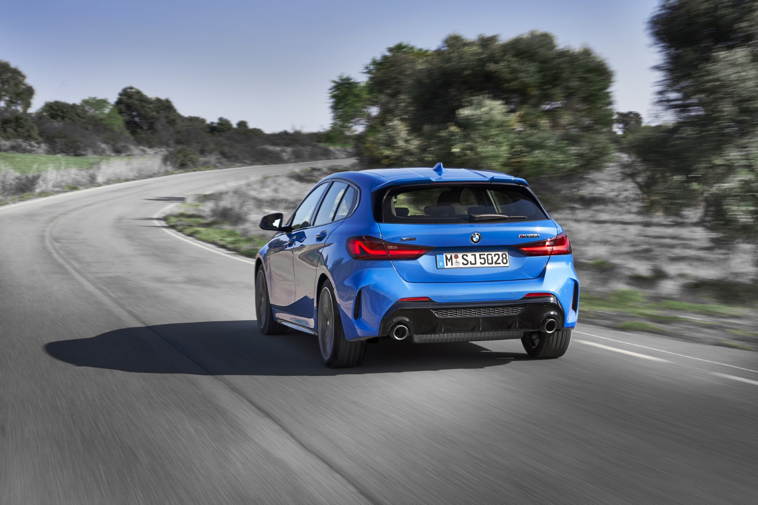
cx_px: 379
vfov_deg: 20.3
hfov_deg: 30.1
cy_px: 252
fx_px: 1411
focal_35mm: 67
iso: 100
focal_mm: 67
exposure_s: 1/30
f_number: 11
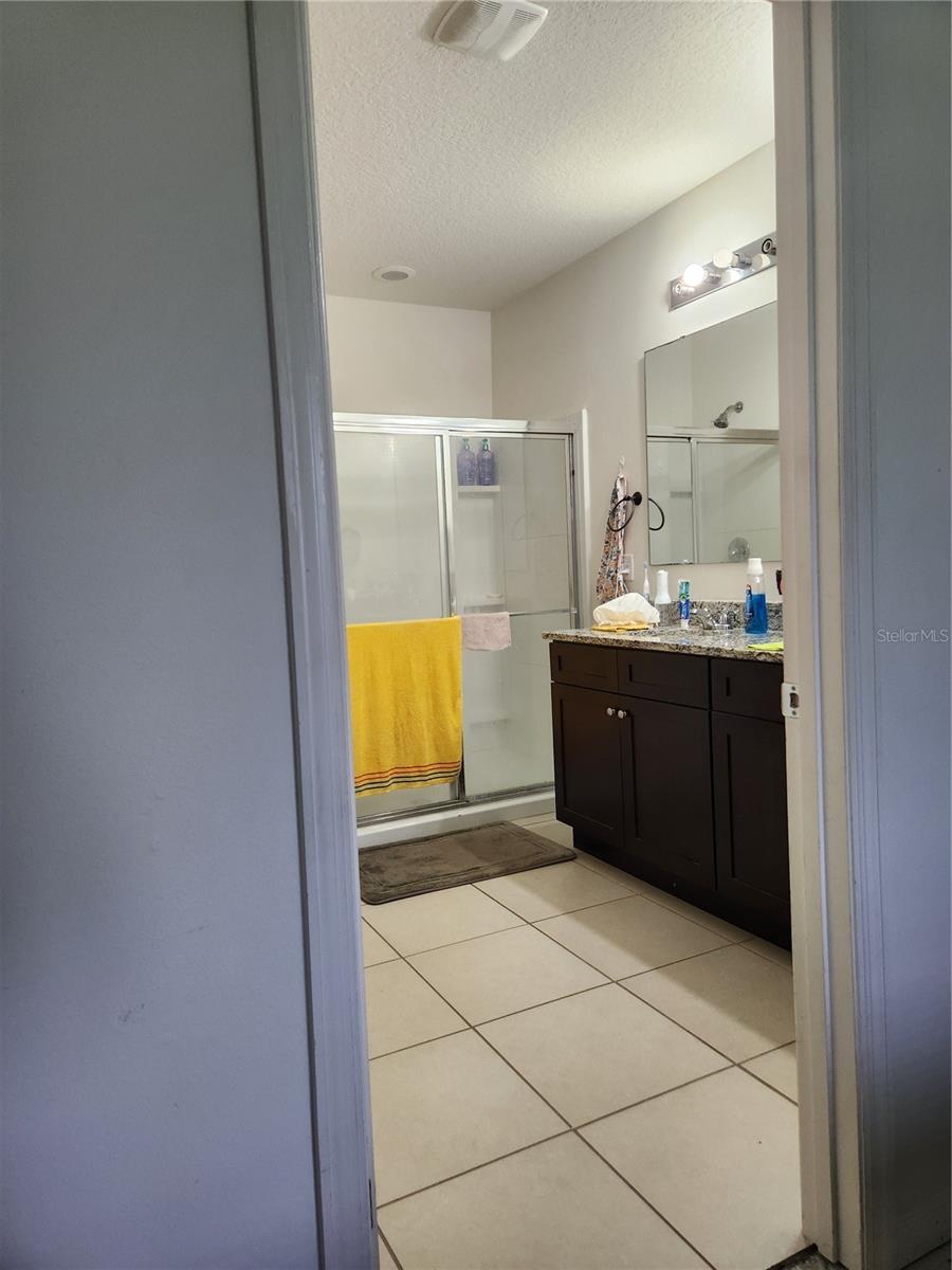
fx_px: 843
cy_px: 635
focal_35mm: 23
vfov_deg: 73.9
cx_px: 476
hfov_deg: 58.9
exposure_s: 1/180
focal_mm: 5.4
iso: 200
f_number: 1.8
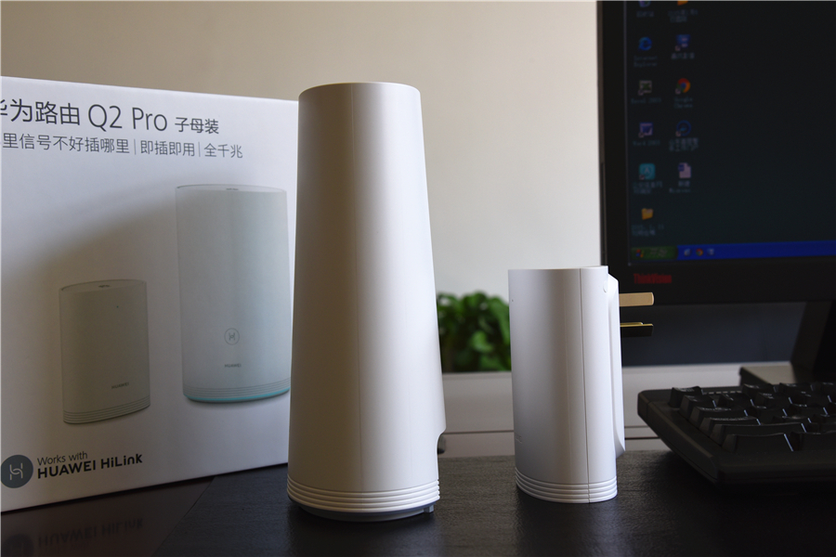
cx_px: 418
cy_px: 278
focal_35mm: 50
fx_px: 1161
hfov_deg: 39.6
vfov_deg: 27.0
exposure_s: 1/80
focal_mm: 50
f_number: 9
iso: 400
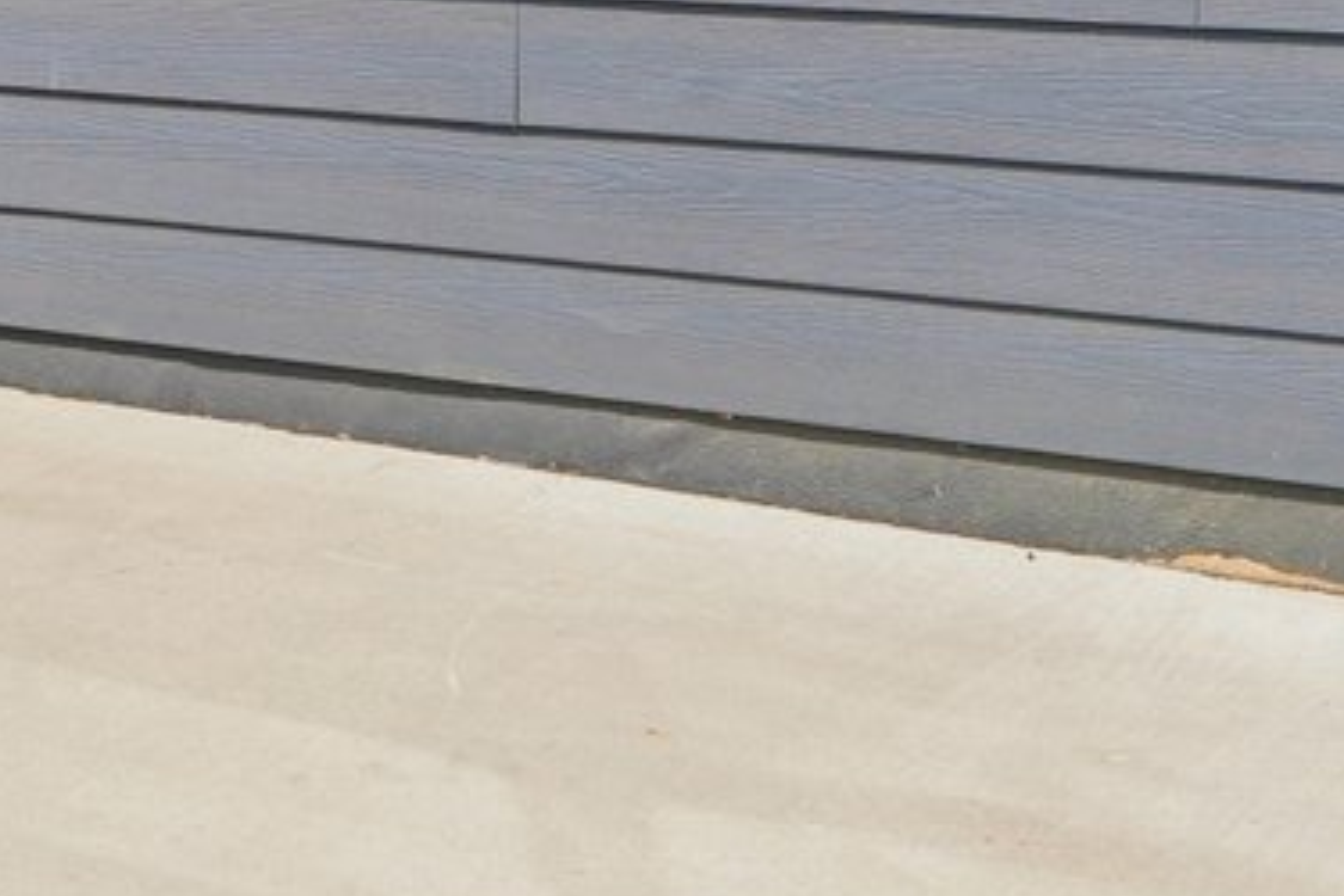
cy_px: -400
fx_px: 3061
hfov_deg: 21.1
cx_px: -649
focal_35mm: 82
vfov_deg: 15.5
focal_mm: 10
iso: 100
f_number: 8
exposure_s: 1/90
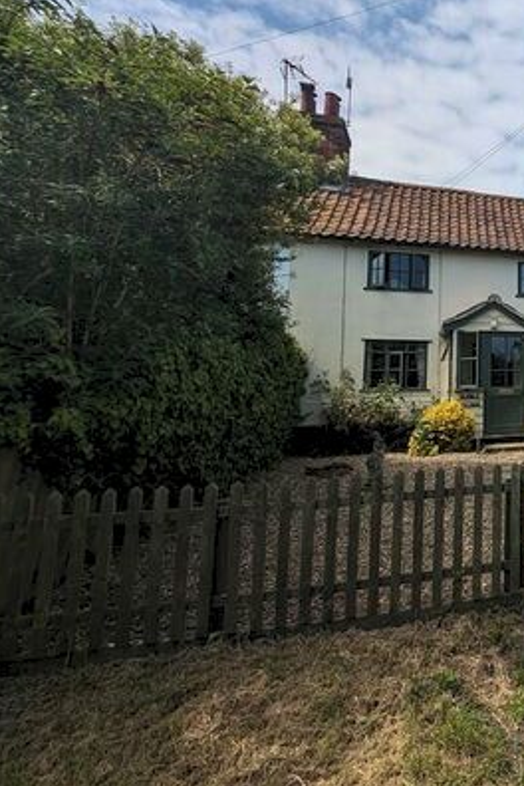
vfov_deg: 77.9
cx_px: 640
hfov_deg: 39.5
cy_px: 327
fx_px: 480
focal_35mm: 22
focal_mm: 2.23
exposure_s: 1/1773
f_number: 1.95
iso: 39
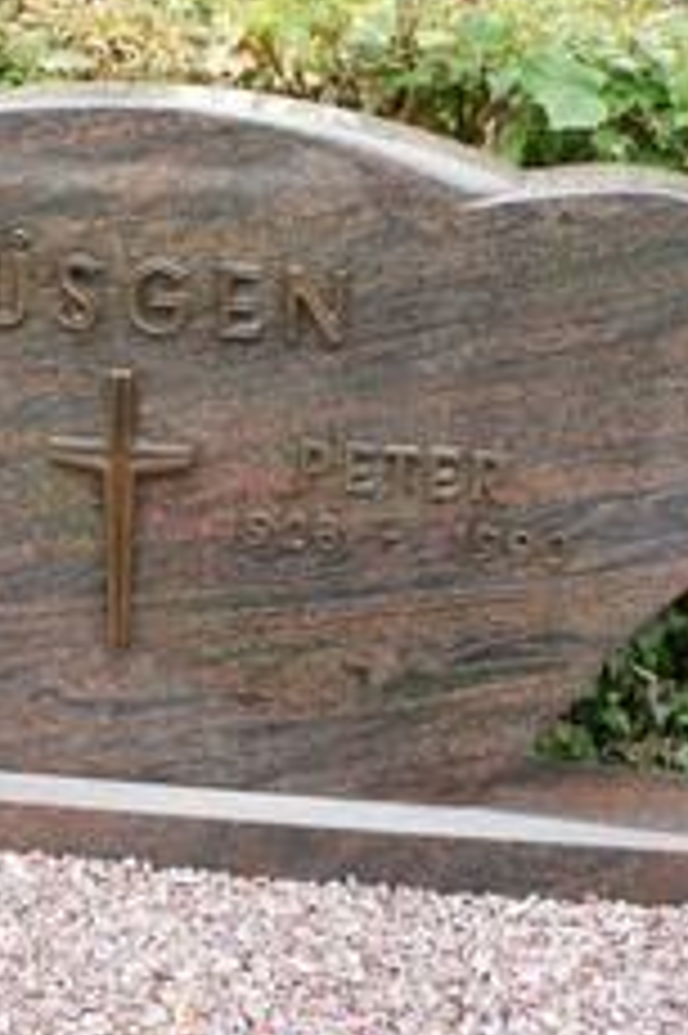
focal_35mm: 60
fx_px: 1722
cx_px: 193
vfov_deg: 33.3
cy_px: 400
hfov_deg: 22.4
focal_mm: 20
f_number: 6.3
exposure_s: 1/250
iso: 500
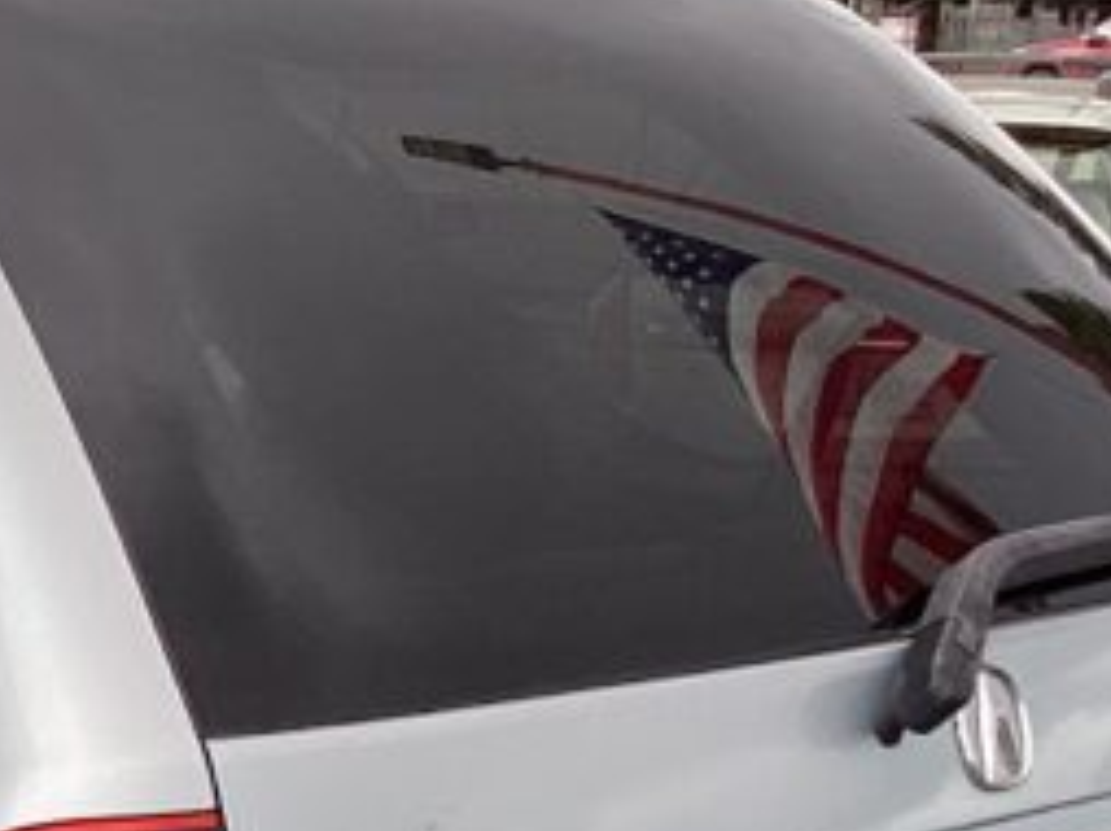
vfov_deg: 11.5
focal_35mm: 125
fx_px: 4008
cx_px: -402
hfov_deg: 15.0
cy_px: 1142
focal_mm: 3.3
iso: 25
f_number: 2.4
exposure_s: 1/120
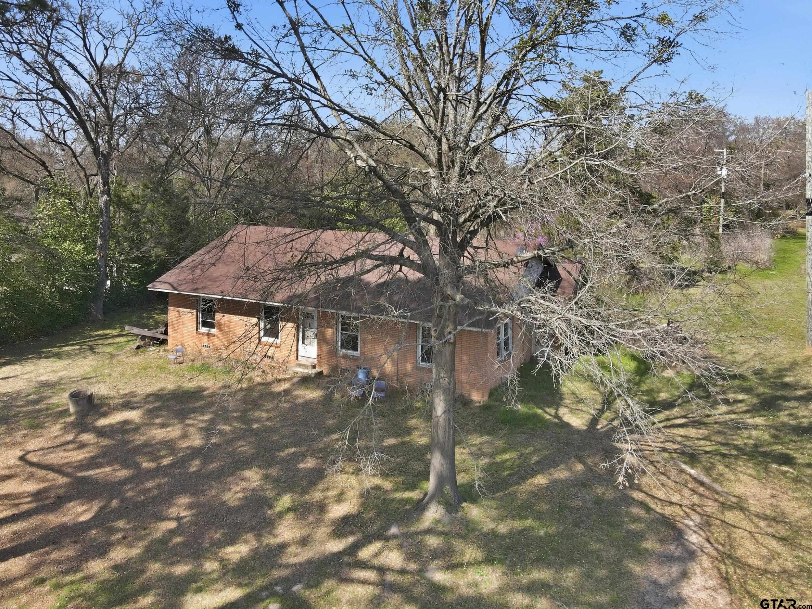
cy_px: 304
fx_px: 563
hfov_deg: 71.6
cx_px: 406
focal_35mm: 24
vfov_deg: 56.8
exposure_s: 1/320
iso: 100
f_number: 2.8
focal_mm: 4.5
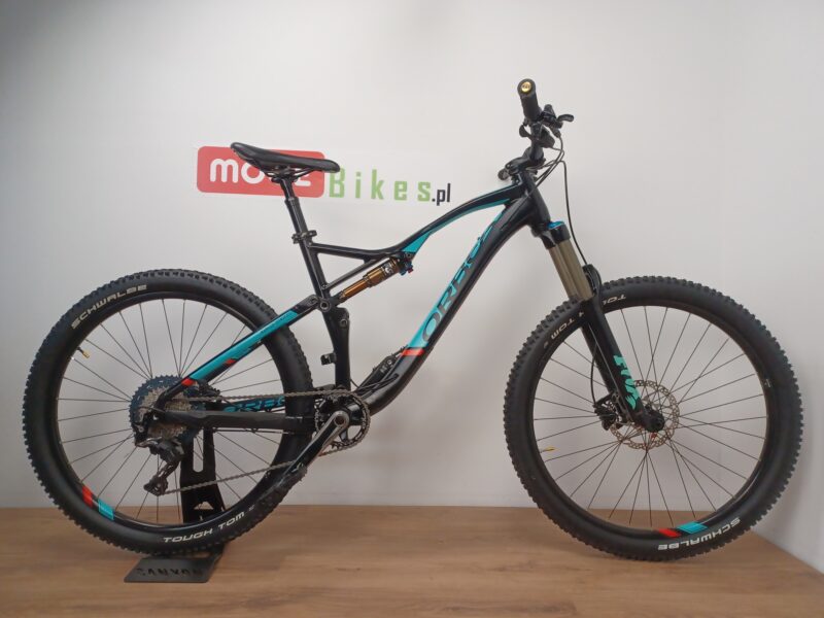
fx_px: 595
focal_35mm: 25
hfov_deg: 69.4
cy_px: 309
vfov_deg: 54.9
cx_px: 412
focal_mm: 4.6
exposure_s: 1/100
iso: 400
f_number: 1.8
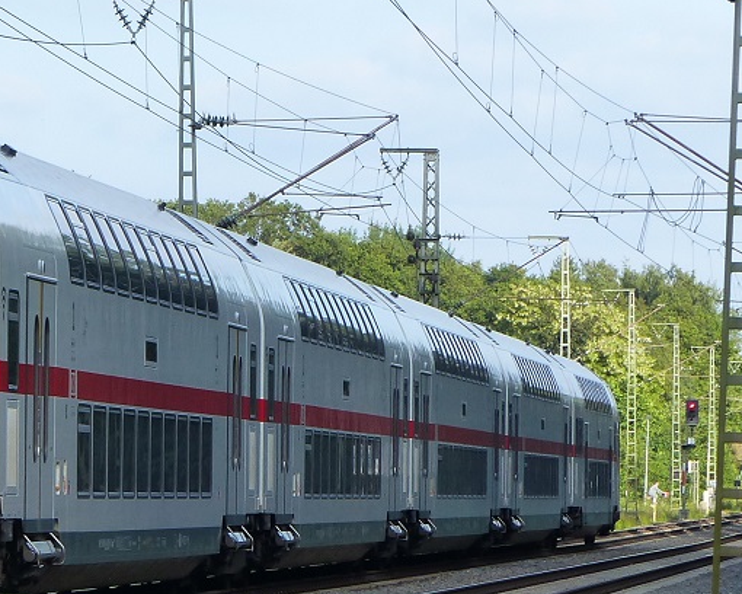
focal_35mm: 326
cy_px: 312
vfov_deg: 4.7
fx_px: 7159
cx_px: -64
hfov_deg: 5.9
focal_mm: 25.6
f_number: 4
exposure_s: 1/400
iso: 160
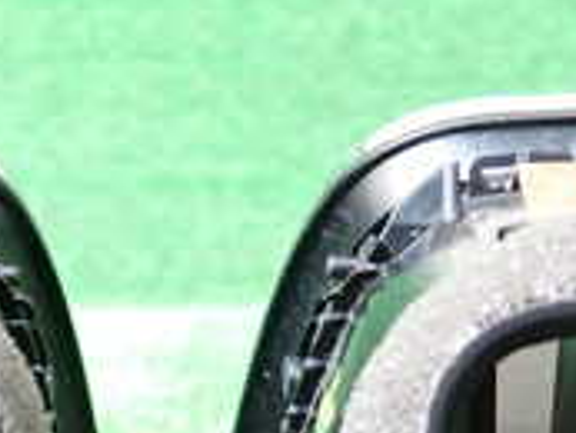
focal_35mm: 104
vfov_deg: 13.4
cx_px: 176
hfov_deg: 18.8
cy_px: 653
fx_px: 1732
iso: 320
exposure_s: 1/30
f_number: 2.3
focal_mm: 5.4
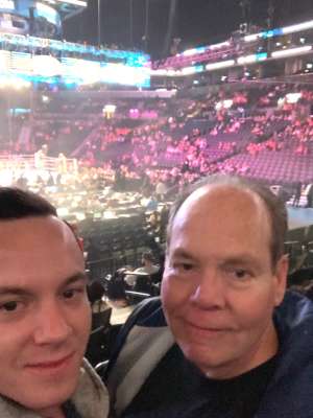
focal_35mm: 32
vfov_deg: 56.8
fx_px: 386
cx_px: 156
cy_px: 209
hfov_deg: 44.2
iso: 1600
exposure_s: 1/15
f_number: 2.2
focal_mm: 2.87
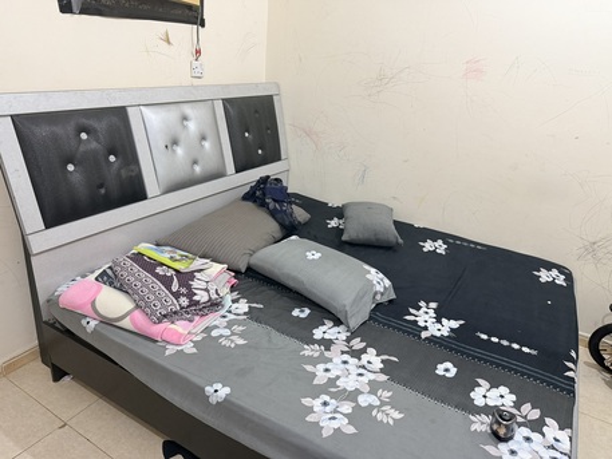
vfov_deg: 56.8
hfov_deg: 71.6
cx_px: 306
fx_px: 424
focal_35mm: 24
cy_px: 230
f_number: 1.78
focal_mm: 6.76
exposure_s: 1/60
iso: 320
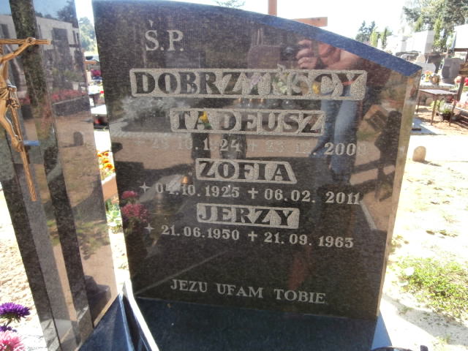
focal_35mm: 24
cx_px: 234
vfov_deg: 56.8
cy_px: 176
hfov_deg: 71.6
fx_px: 324
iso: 100
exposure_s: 1/160
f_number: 3
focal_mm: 4.2
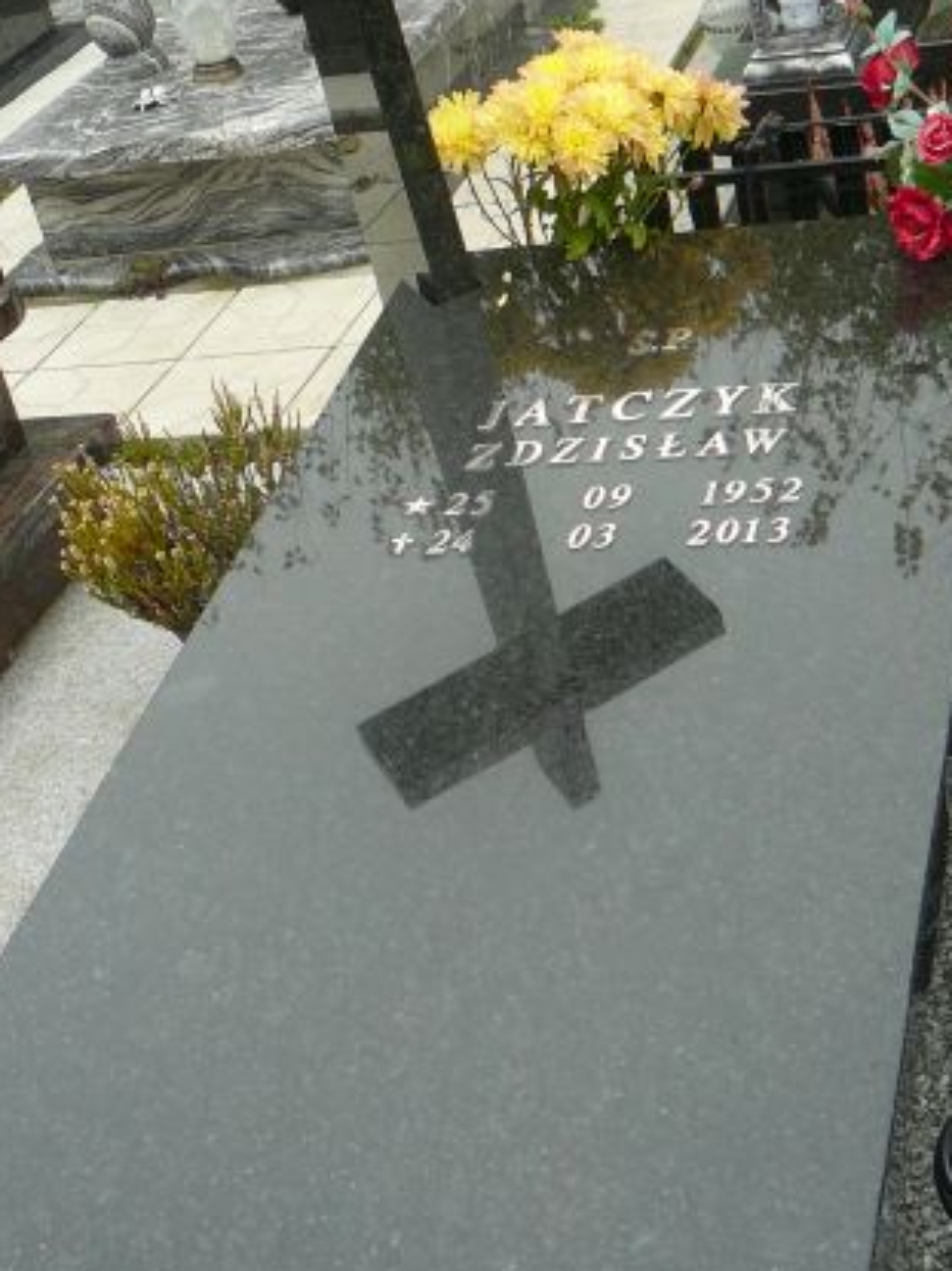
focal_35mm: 54
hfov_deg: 27.0
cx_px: 429
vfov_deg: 35.5
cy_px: 554
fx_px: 1981
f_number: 2.8
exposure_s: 1/60
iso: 80
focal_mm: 5.2
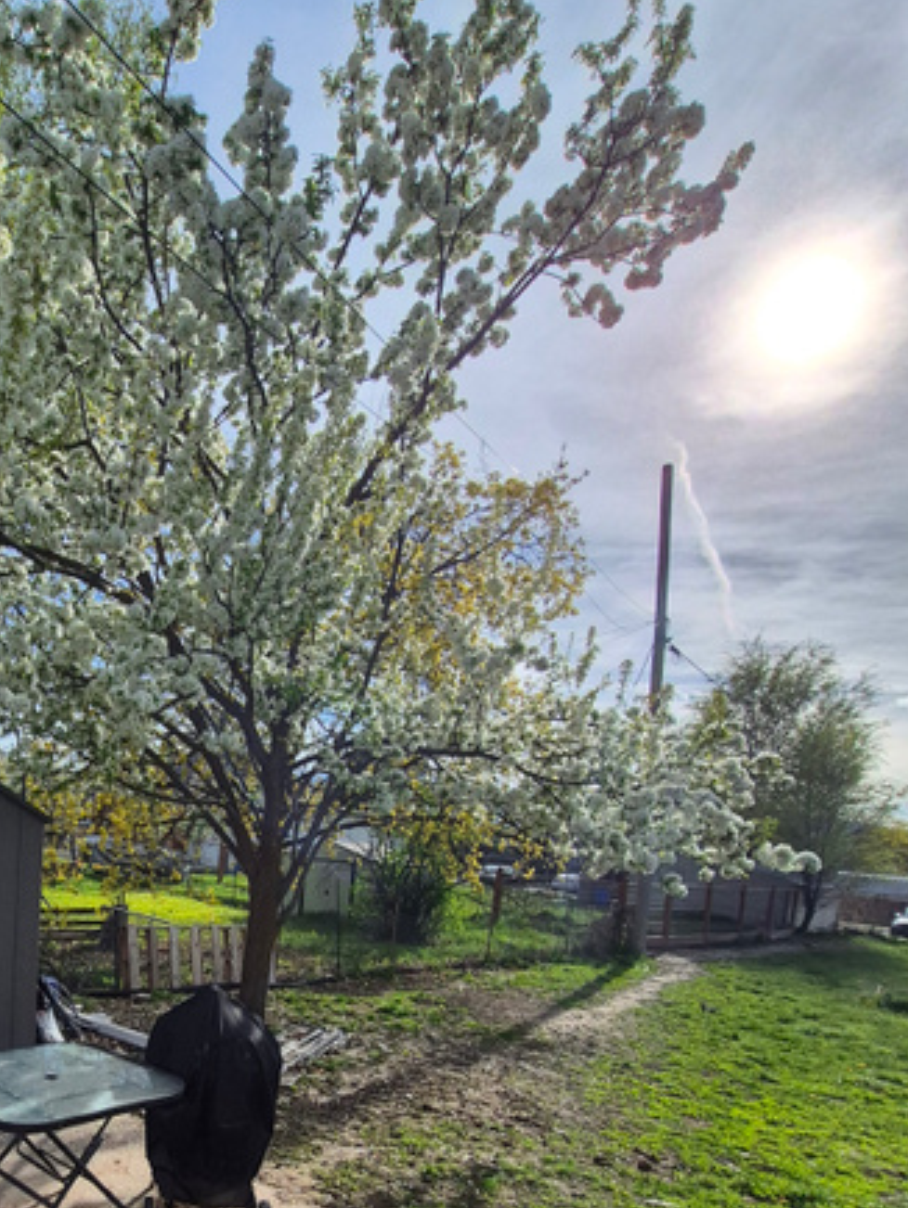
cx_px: 156
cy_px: 882
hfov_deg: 54.1
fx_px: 804
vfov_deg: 69.8
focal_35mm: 23
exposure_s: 1/3312
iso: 50
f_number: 2.2
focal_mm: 1.74
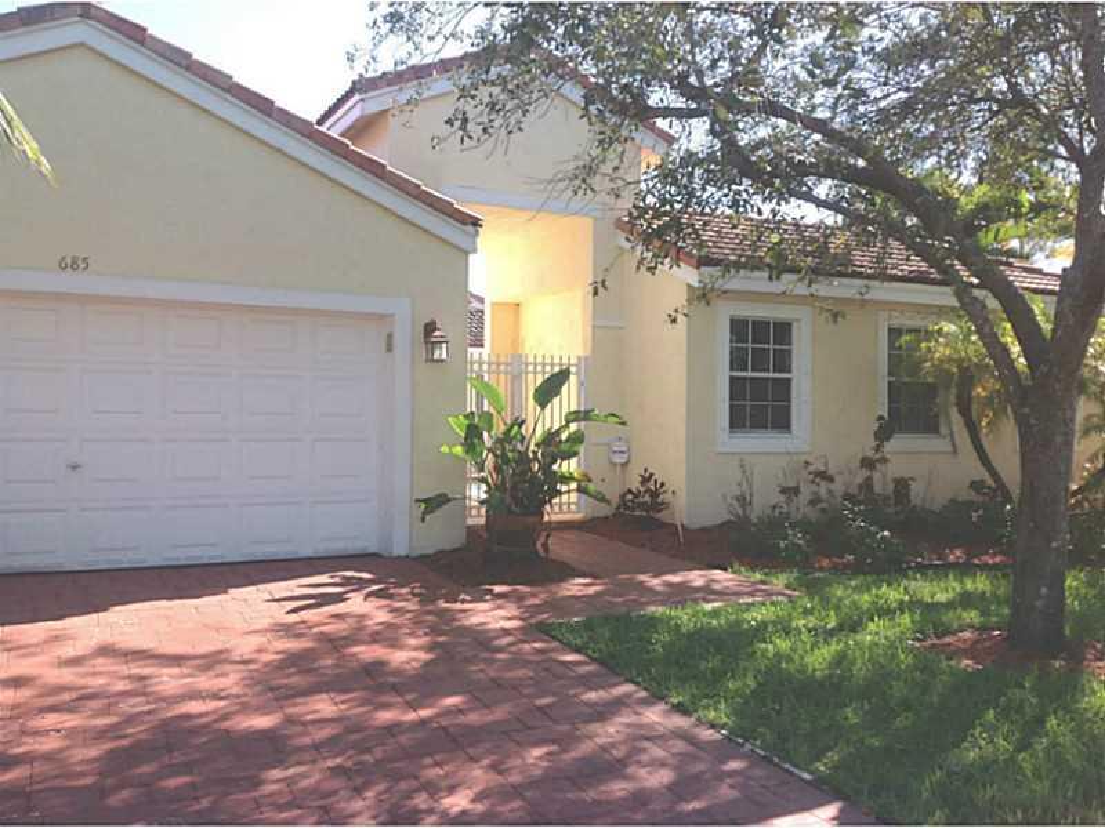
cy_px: 414
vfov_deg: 40.7
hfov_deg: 52.6
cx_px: 552
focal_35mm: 35
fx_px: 1117
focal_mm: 4.28
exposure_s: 1/737
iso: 50
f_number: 2.4
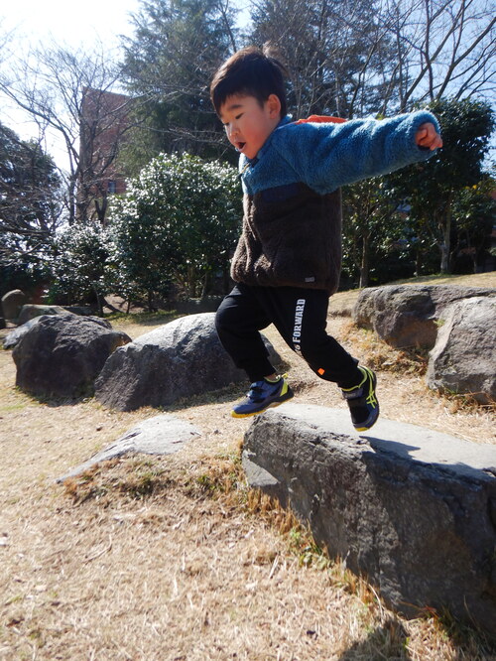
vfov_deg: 71.6
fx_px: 458
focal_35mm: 24
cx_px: 248
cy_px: 330
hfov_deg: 56.8
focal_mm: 4.3
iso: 125
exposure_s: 1/1000
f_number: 2.8
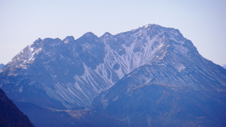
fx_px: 2217
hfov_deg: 5.8
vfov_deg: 3.3
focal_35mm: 370
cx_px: 113
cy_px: 47
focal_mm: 60.8
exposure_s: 1/800
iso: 160
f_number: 5.3
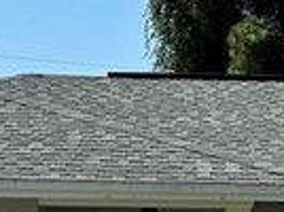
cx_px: 341
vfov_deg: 8.0
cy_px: 265
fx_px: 1507
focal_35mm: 184
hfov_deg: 10.6
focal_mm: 6.86
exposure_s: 1/4184
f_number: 1.78
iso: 80
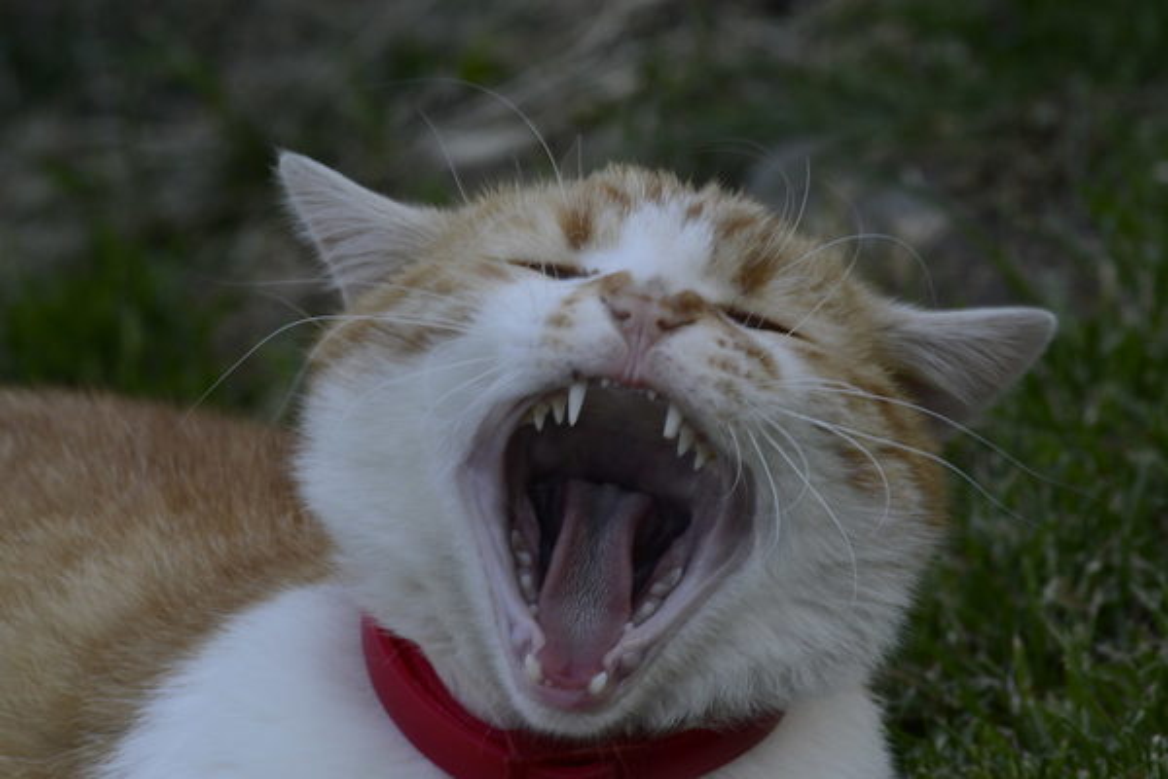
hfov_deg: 4.6
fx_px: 14599
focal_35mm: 450
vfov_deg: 3.1
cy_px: 390
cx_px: 584
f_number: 16
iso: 400
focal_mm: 300
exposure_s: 1/60
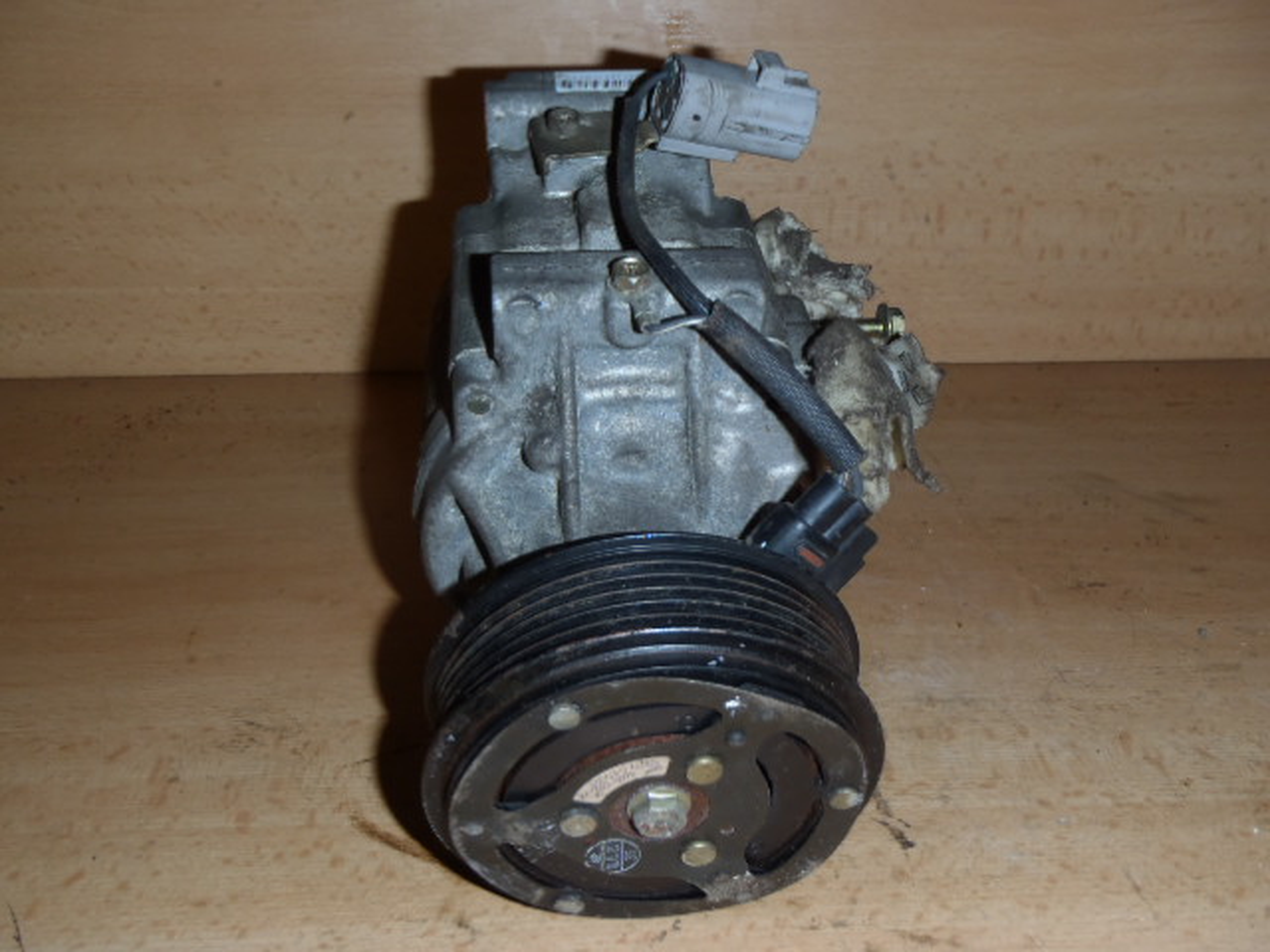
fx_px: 1394
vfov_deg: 37.7
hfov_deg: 49.0
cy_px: 476
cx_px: 635
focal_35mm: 38
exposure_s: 1/40
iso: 100
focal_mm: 6.83
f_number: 4.6
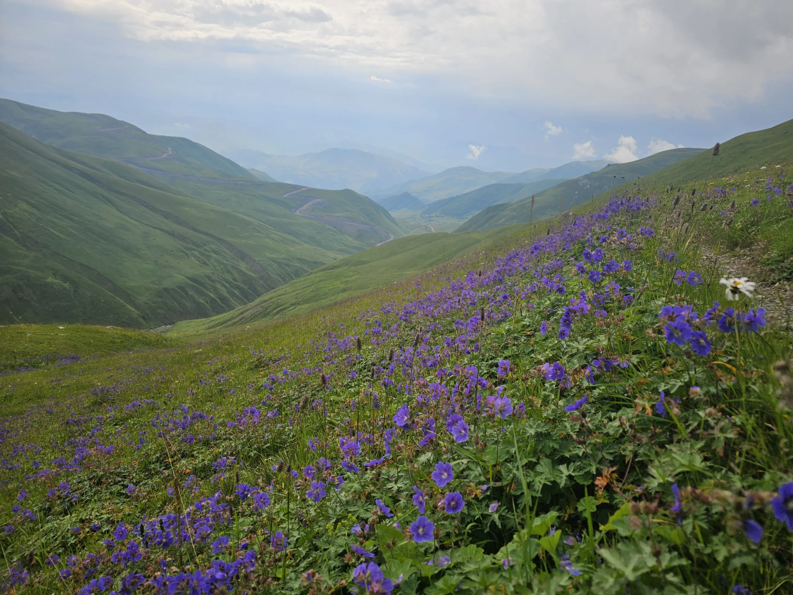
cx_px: 396
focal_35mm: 23
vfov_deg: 58.9
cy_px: 298
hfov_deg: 73.9
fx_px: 527
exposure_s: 1/722
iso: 10
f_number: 1.7
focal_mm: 6.3
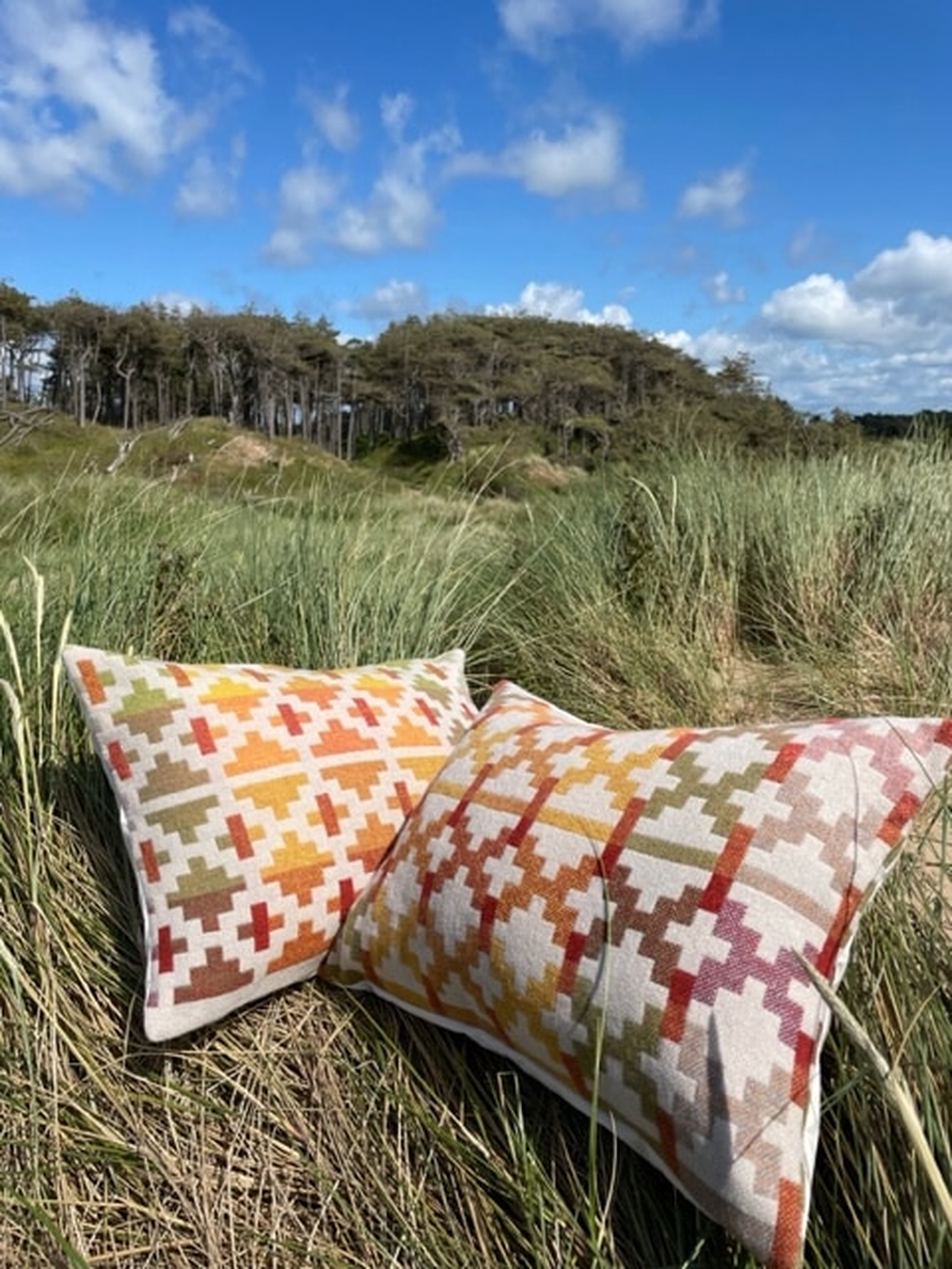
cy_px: 634
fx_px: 953
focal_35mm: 26
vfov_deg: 67.3
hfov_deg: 53.1
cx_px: 476
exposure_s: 1/5814
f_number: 1.6
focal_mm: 4.2
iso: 32
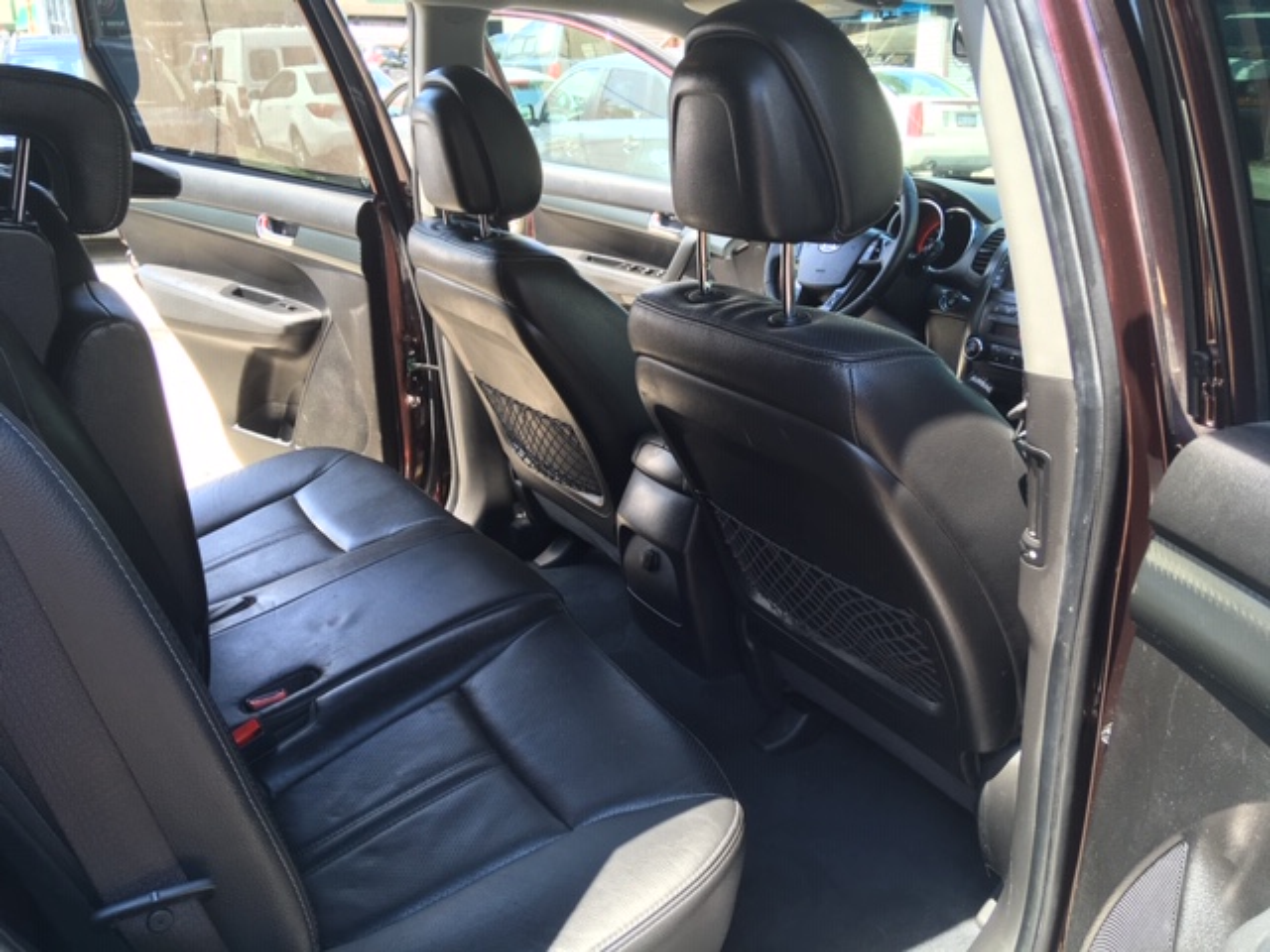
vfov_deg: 48.2
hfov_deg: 61.7
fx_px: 1064
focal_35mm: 29
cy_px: 476
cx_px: 635
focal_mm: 4.15
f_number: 2.2
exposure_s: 1/120
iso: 32
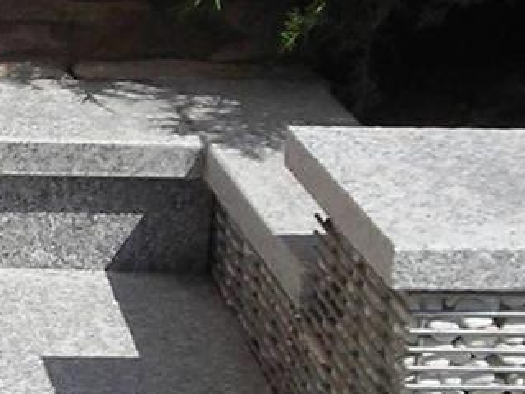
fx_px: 3458
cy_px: 156
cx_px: -156
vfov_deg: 6.5
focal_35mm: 228
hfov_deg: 8.6
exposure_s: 1/296
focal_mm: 6.3
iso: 50
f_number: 6.4
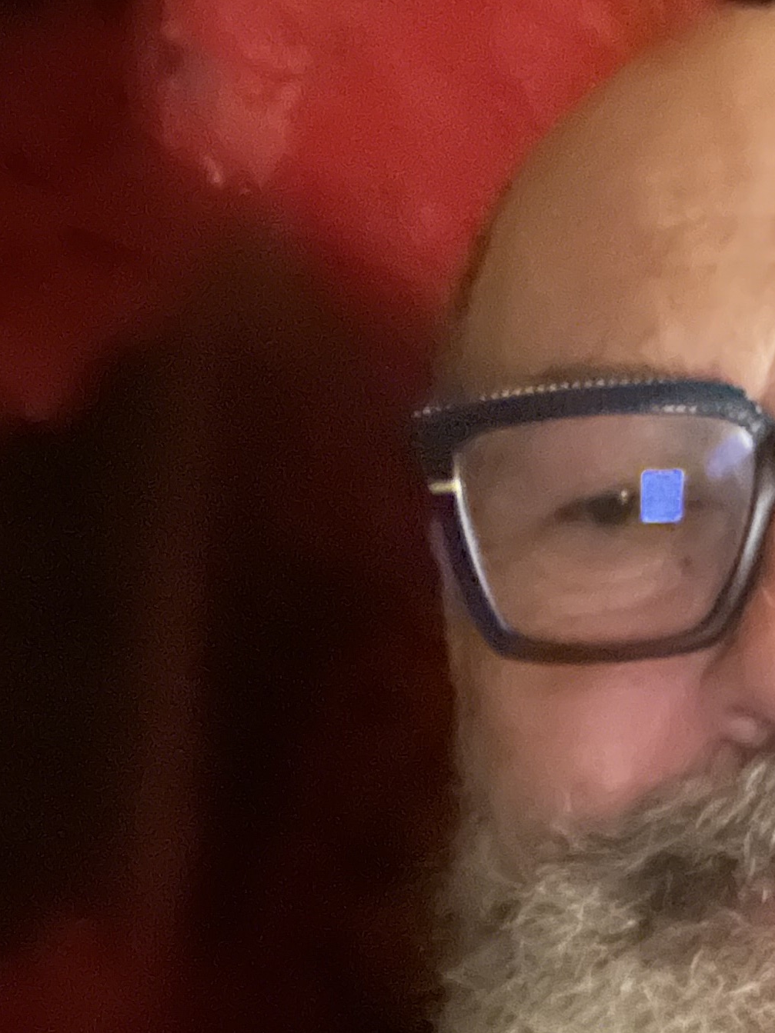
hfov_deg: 20.6
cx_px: 779
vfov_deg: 28.1
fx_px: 2060
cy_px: 654
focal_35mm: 69
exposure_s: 1/8
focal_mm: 2.71
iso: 4000
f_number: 2.2
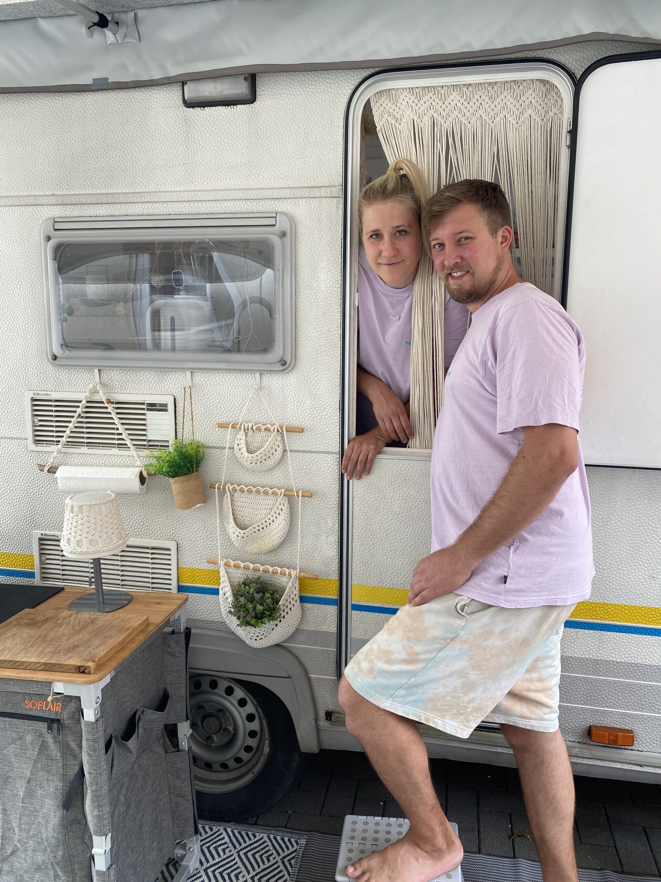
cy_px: 441
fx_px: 662
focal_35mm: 26
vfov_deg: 67.3
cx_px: 330
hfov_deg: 53.1
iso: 32
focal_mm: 4.25
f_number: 1.8
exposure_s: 1/122
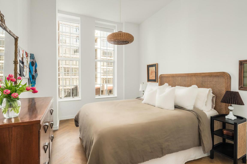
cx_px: 124
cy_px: 82
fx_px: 117
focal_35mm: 17
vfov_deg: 70.4
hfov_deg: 93.3
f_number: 13
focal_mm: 17
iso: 1000
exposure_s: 1/15
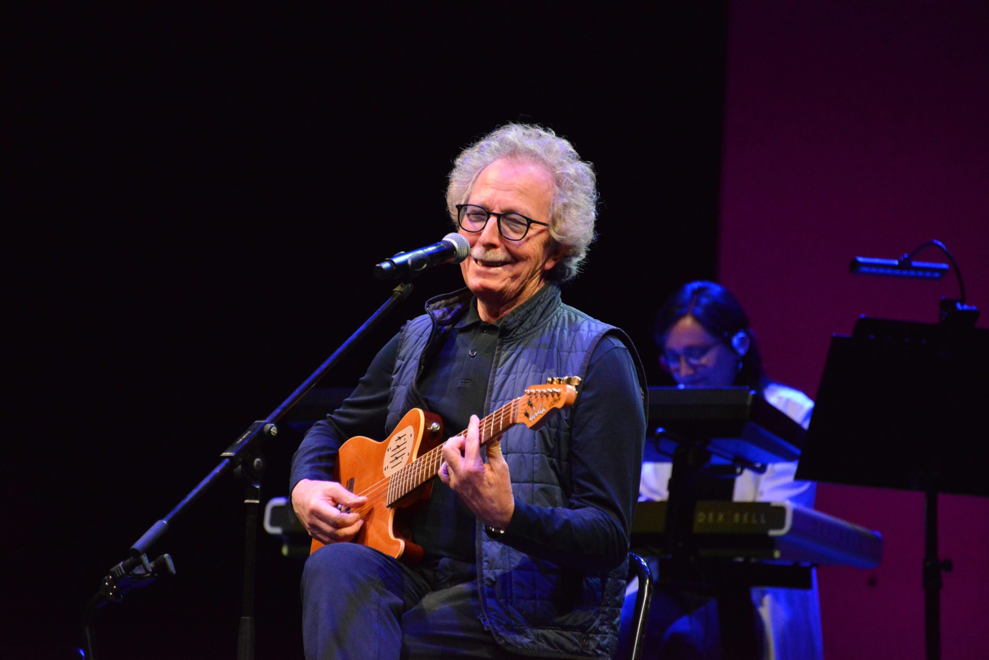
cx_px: 494
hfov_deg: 6.9
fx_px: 8244
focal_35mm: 300
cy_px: 330
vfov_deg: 4.6
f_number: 5.6
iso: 6400
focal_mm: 300
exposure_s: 1/320
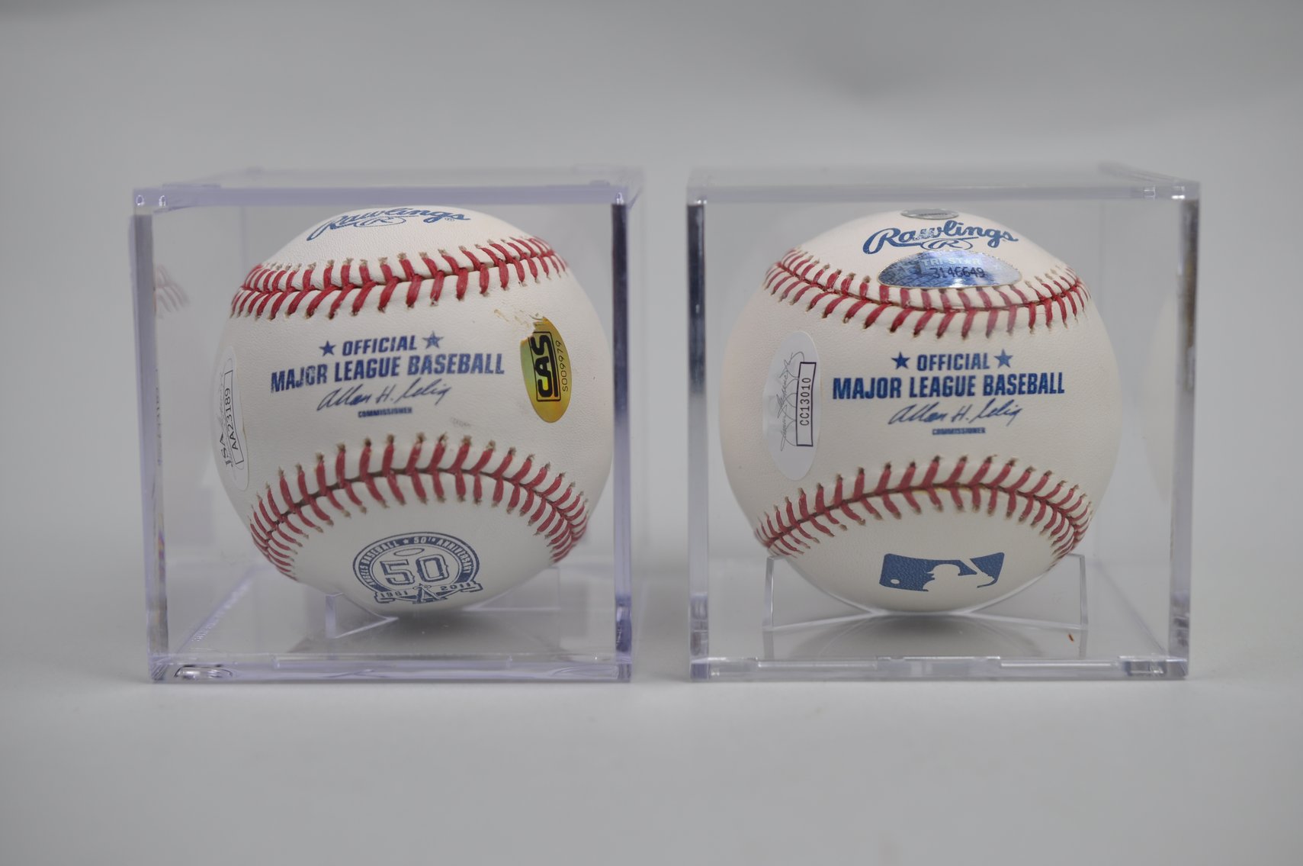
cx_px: 652
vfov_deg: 22.6
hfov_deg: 33.4
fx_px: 2169
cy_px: 433
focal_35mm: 60
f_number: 4.5
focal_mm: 40
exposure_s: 1/80
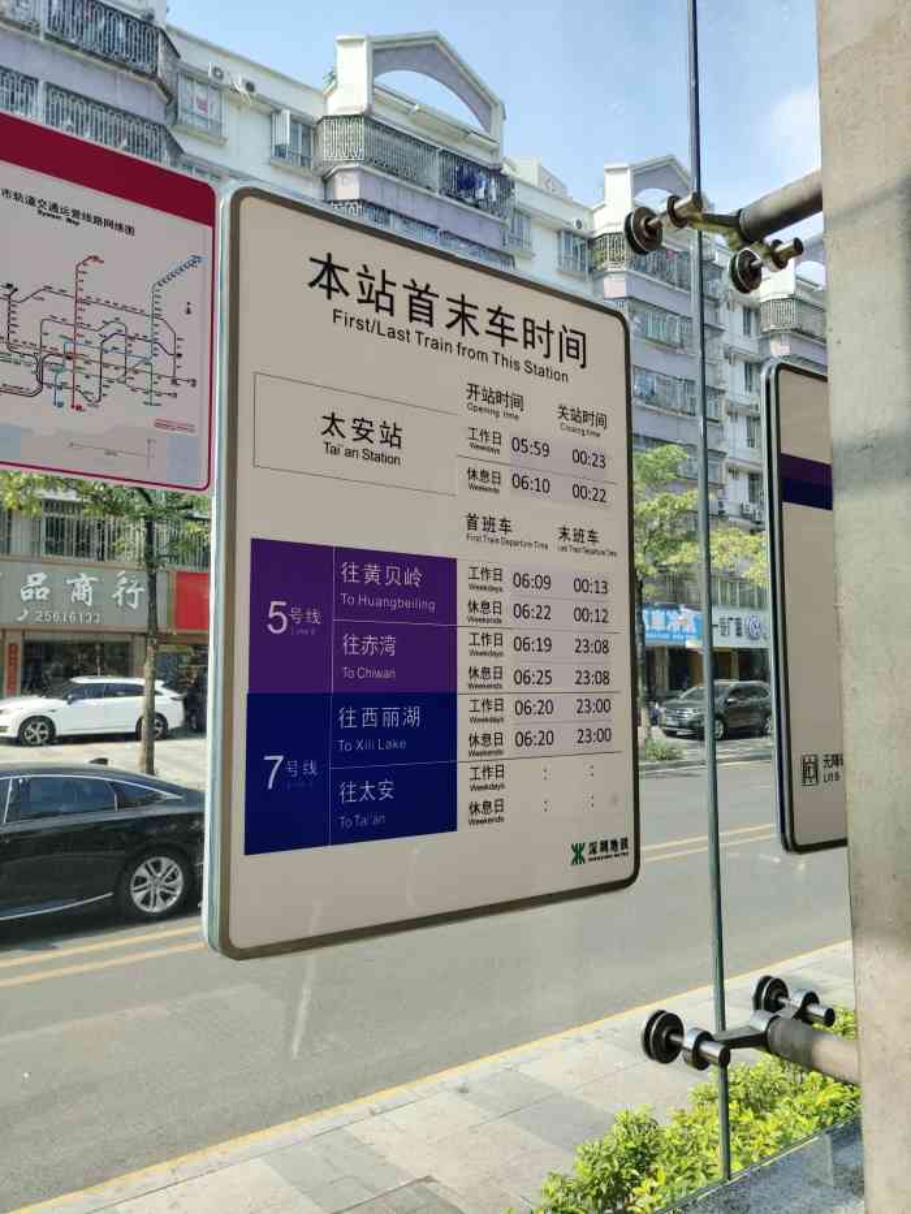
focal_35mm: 30
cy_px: 607
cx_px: 456
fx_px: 1052
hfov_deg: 46.8
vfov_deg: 60.0
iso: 52
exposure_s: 1/1429
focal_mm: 4.35
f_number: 1.8
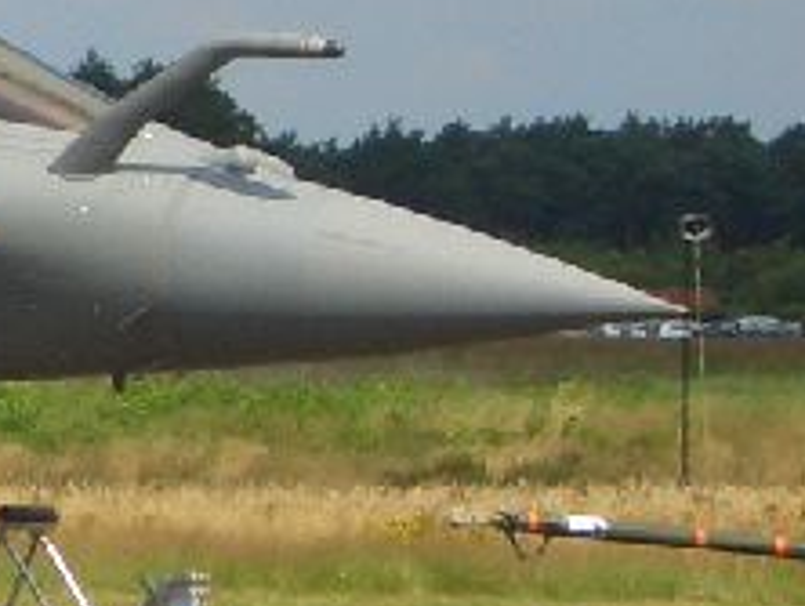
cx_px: -921
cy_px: 22
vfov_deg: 4.4
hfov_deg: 5.6
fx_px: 7939
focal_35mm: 341
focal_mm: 12.2
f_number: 6.2
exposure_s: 1/250
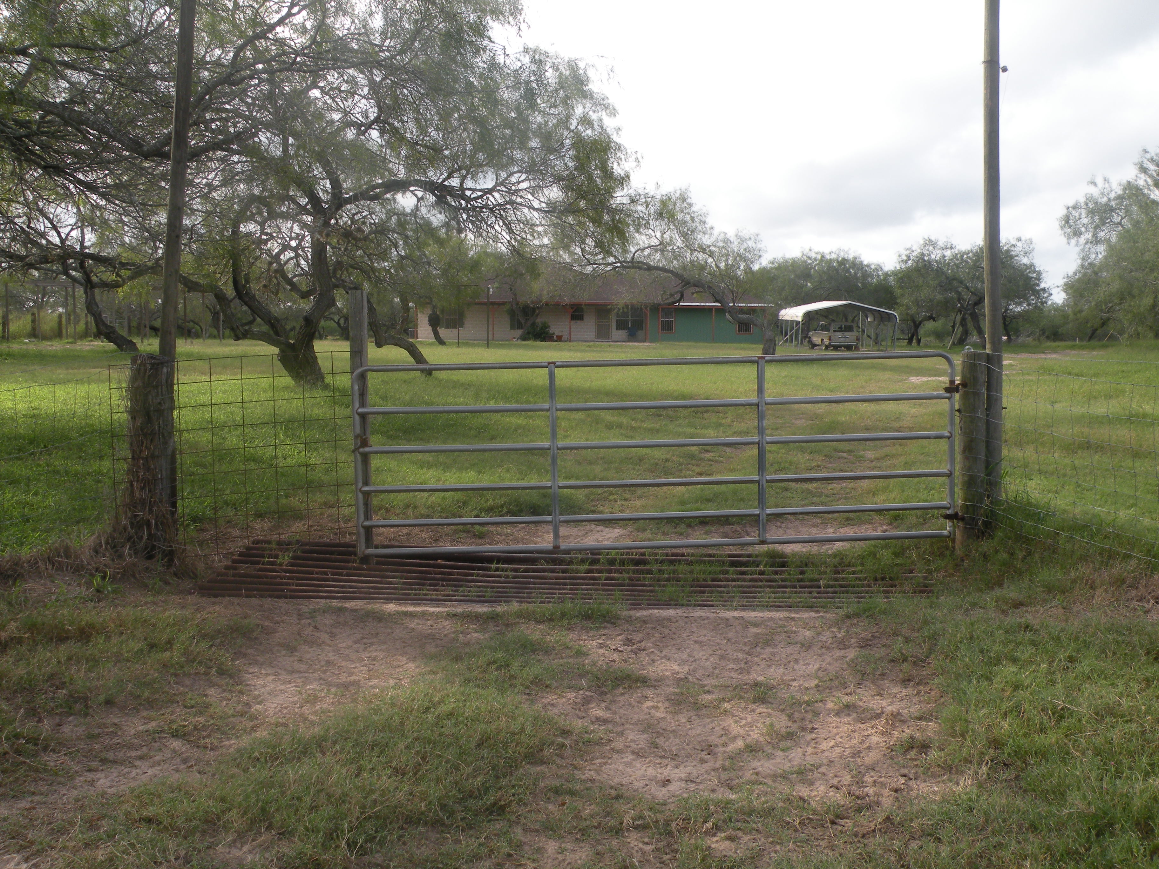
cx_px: 580
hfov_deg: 55.4
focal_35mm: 33
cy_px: 434
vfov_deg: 42.9
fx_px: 1105
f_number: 5.6
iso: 64
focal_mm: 5.8
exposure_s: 1/172
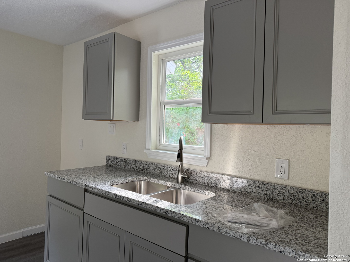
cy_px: 131
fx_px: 243
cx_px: 175
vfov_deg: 56.8
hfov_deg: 71.6
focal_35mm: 24
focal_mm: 6.76
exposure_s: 1/121
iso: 200
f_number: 1.78
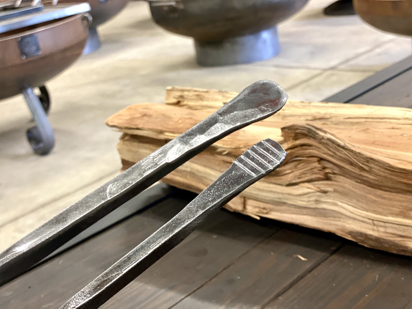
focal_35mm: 52
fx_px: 619
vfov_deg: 28.0
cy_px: 154
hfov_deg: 36.8
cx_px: 206
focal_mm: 6
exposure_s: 1/33
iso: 320
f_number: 2
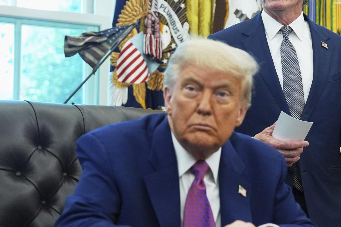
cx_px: 346
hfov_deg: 18.1
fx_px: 1042
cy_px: 130
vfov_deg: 12.4
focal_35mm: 110
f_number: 2.8
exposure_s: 1/400
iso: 2000
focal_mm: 54
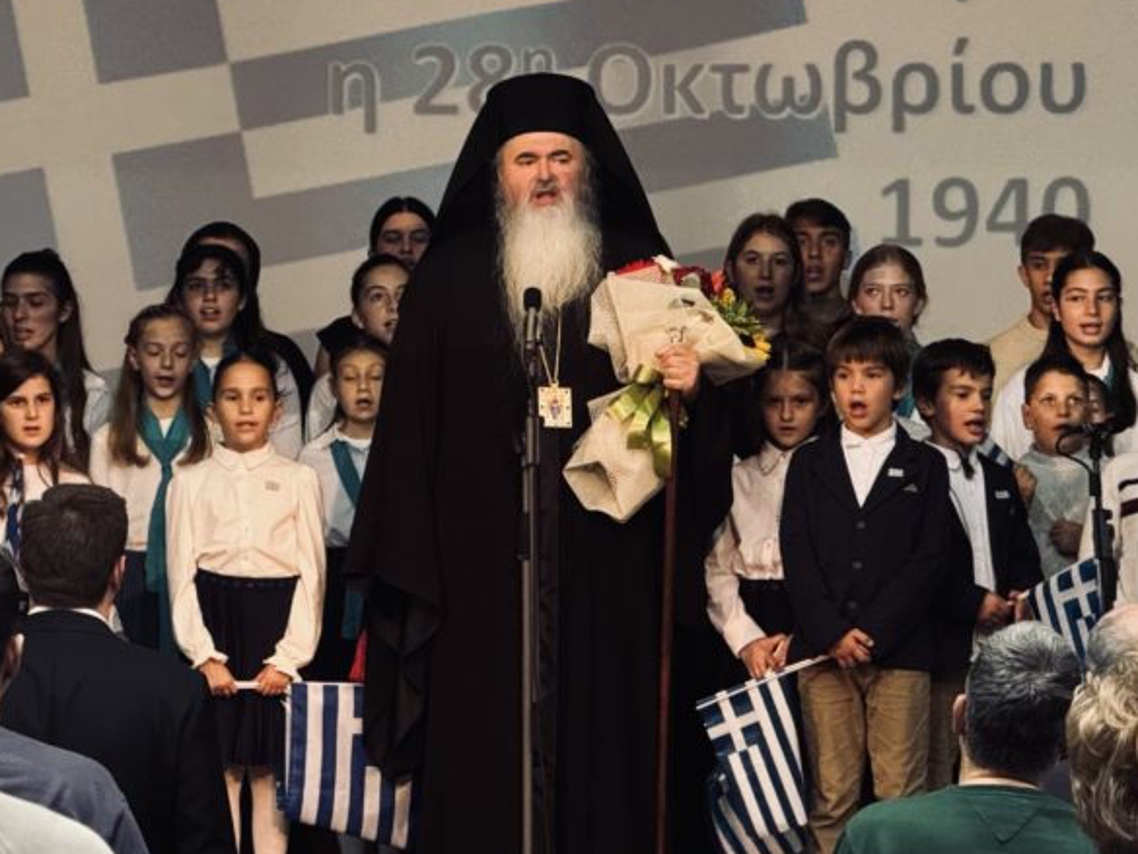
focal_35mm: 210
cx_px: 525
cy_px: 282
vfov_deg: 7.1
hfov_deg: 9.4
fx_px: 6905
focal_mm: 15.66
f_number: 2.8
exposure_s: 1/50
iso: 400
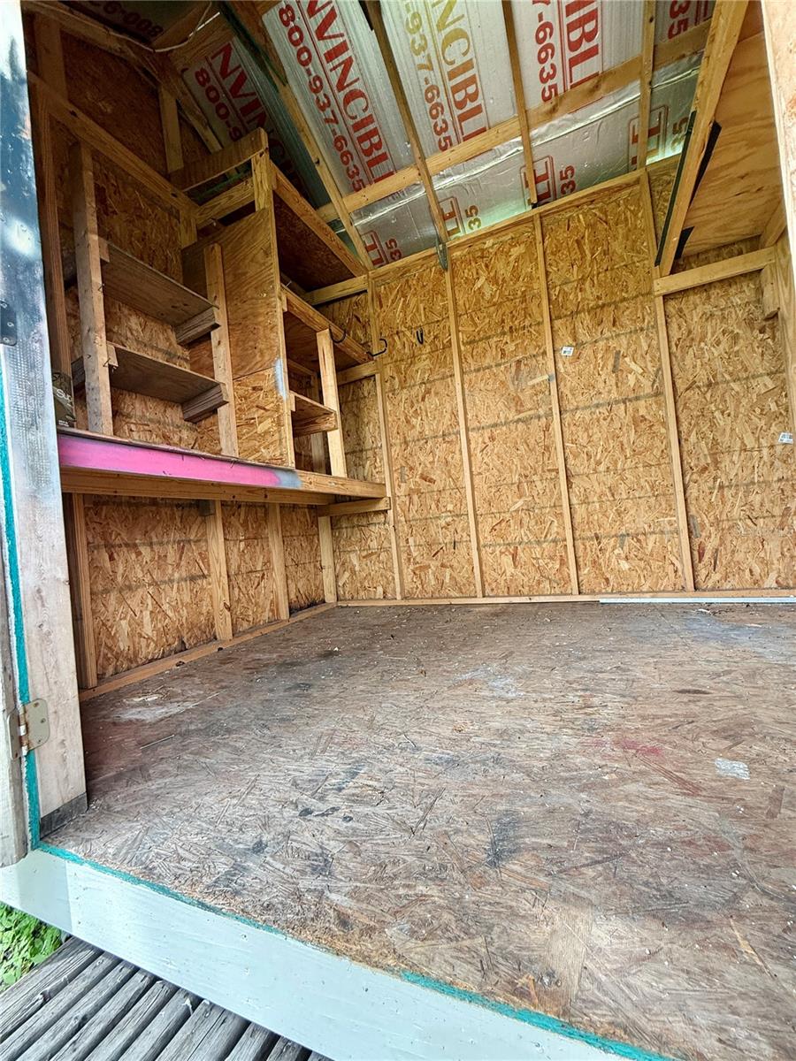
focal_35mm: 14
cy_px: 530
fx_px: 429
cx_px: 398
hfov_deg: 85.7
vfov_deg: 102.1
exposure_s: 1/99
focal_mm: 2.22
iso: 160
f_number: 2.2
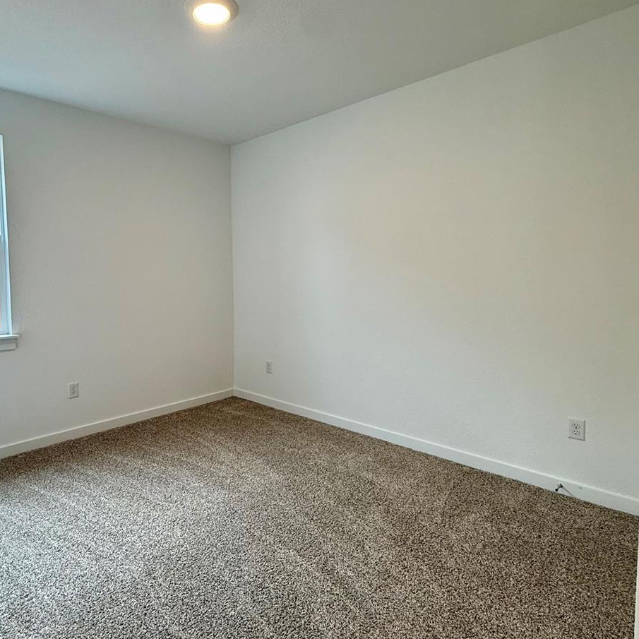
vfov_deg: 72.1
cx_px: 240
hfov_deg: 71.0
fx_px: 439
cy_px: 309
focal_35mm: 21
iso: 160
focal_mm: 2.22
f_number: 2.2
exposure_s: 1/120
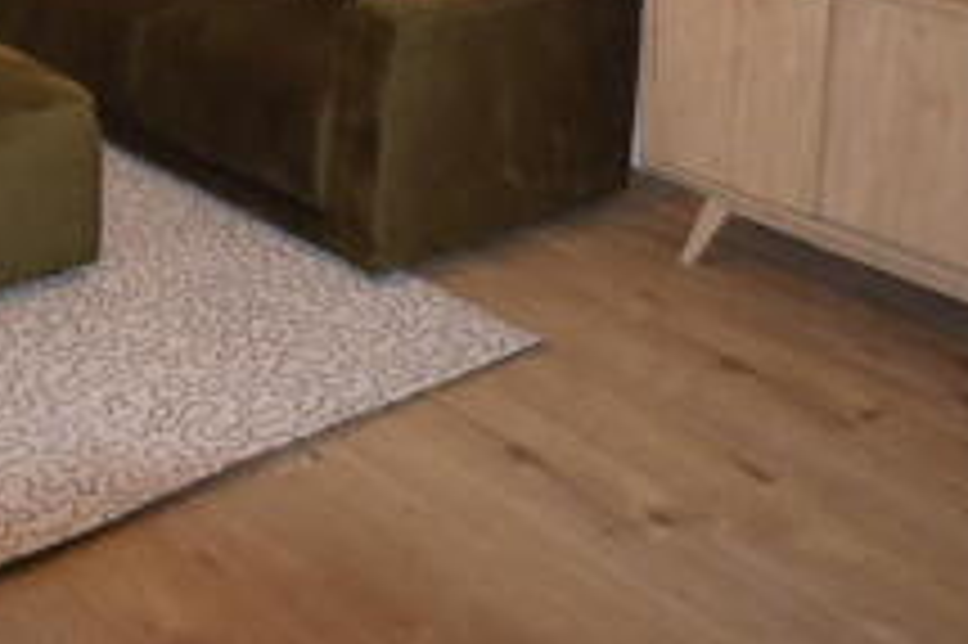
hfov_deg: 32.1
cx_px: 106
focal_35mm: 60
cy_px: -232
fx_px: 1599
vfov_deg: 20.5
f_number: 4.5
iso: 900
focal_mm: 13
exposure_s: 1/60
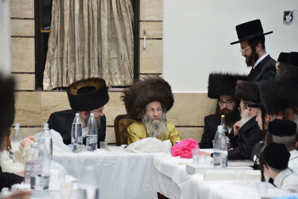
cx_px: 149
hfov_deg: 10.3
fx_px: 1656
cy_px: 100
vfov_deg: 6.9
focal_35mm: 200
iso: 1600
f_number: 5.6
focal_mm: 200
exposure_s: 1/100
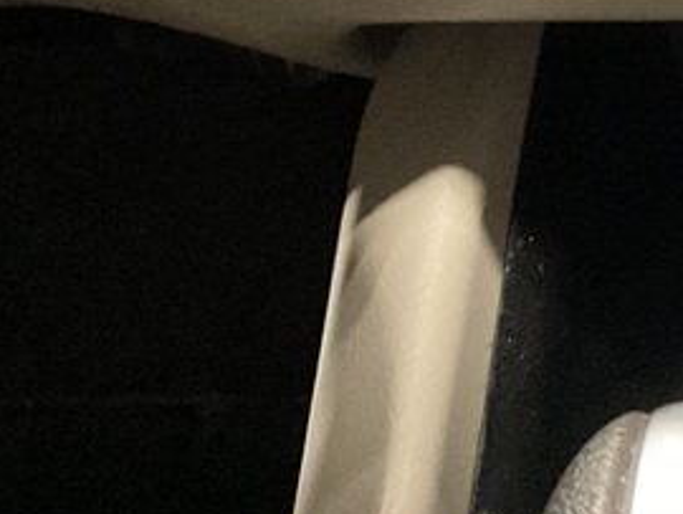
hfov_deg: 16.4
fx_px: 2034
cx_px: 1171
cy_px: -362
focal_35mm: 103
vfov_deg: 13.2
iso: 500
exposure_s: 1/30
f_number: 1.8
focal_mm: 3
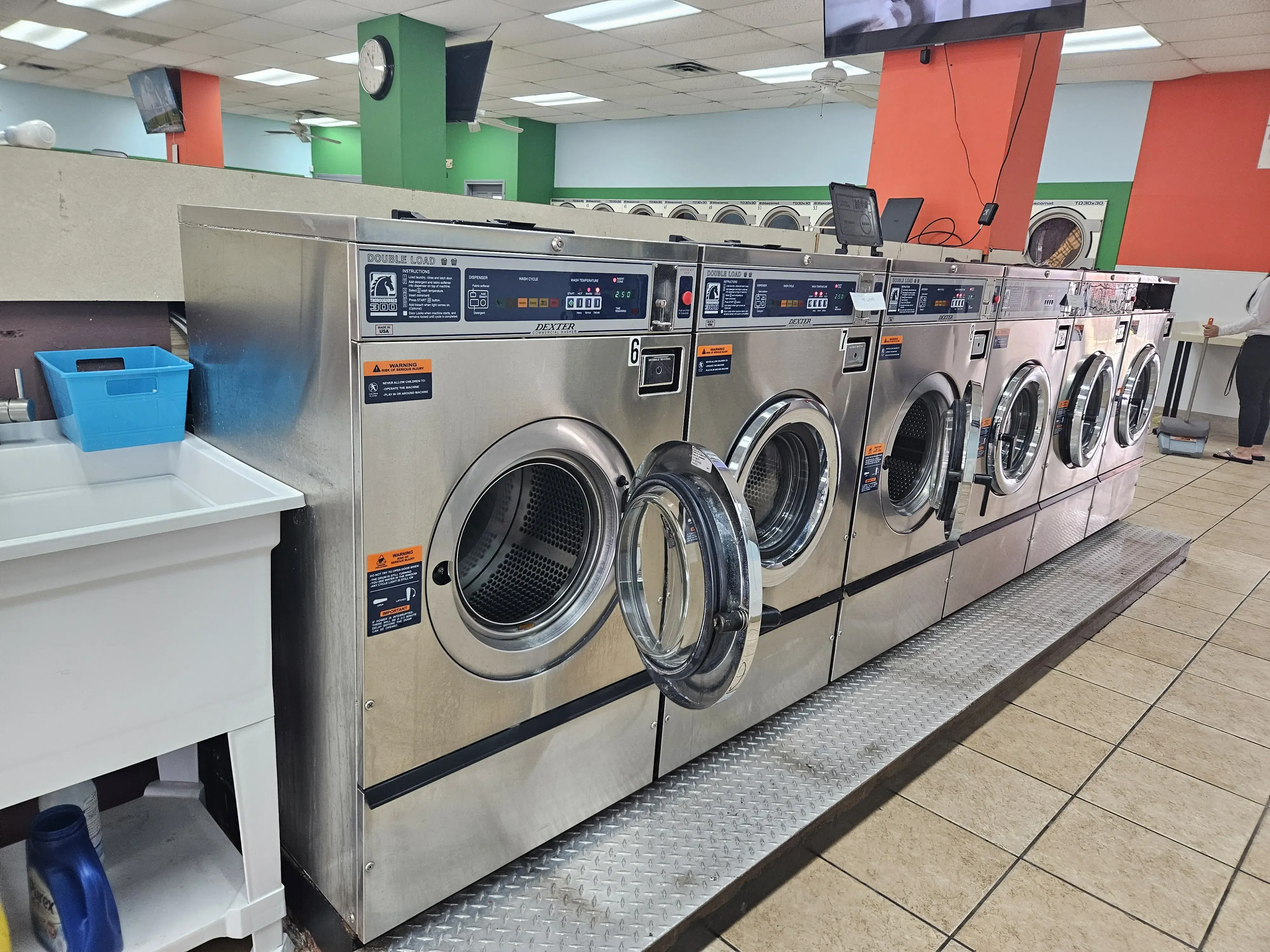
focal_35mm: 23
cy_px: 476
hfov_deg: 73.9
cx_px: 635
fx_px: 844
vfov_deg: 58.9
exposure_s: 1/120
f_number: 1.8
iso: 250
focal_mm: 5.4
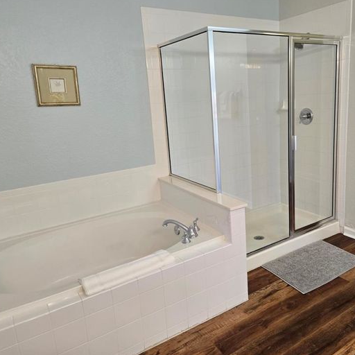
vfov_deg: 57.3
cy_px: 174
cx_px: 213
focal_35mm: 28
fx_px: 325
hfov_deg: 56.9
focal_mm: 5.4
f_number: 1.8
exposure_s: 1/120
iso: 250
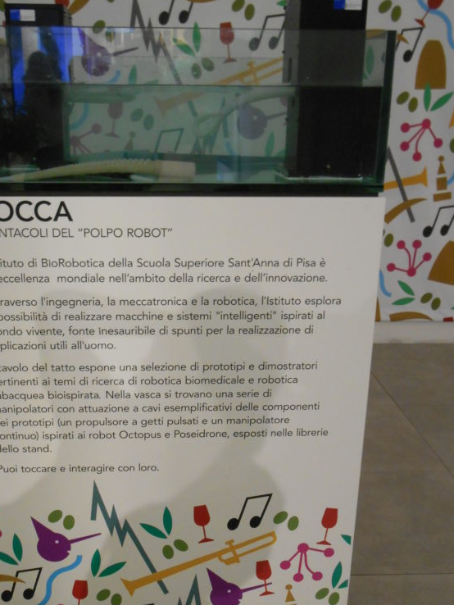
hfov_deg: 33.5
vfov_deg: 43.7
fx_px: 752
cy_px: 357
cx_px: 180
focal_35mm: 43
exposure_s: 1/30
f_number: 3.6
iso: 320
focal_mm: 5.5
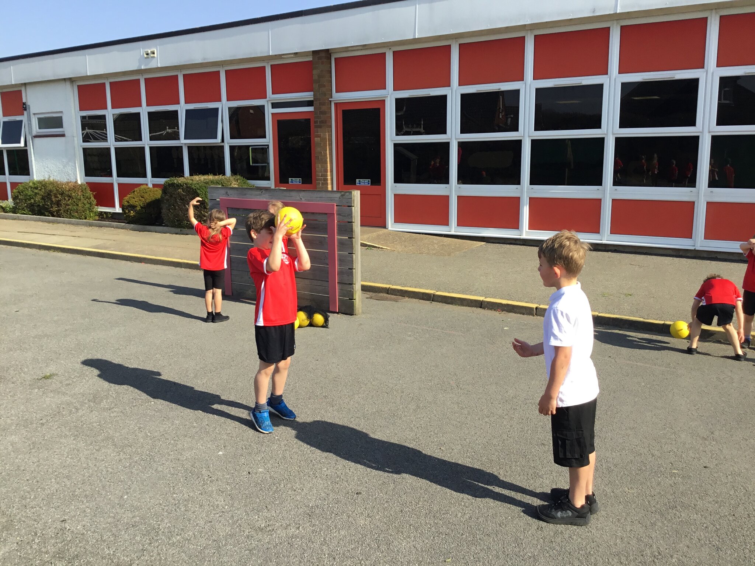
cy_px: 283
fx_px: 676
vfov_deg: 45.4
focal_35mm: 31
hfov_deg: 58.4
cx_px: 378
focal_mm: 3.3
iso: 25
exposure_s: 1/747
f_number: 2.4
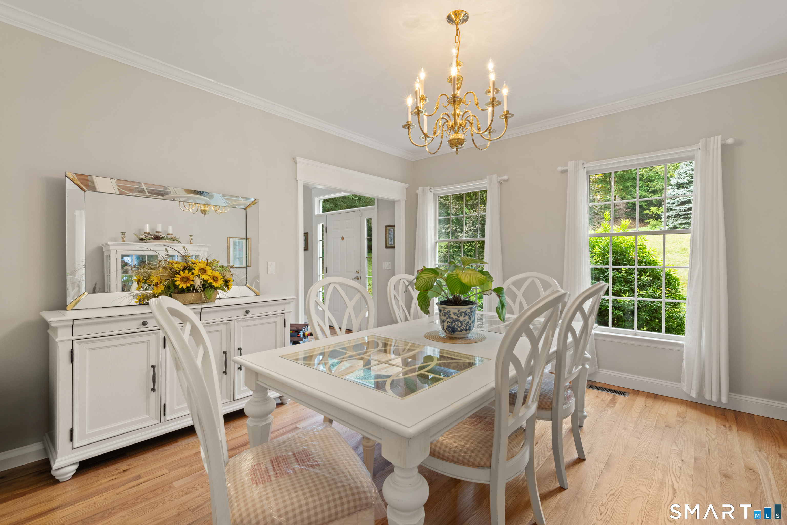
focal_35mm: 16
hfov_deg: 96.7
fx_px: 350
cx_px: 394
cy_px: 262
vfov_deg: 73.7
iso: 250
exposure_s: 1/5
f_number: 13
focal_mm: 16
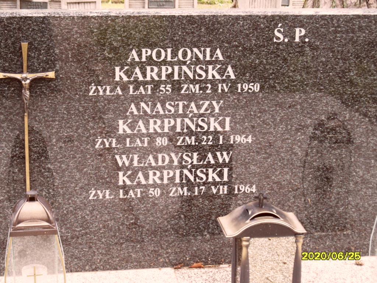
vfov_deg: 18.4
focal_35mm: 80
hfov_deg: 24.4
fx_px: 871
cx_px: 188
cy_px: 142
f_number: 4.2
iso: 160
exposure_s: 1/45
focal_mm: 13.2
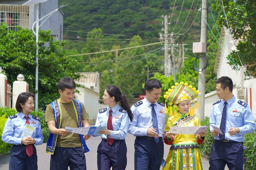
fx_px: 746
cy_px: 85
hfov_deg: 19.5
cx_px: 128
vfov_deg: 13.0
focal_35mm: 105
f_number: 6.3
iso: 100
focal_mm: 105
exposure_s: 1/250
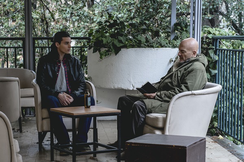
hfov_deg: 23.9
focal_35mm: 85
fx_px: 576
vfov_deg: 16.1
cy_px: 81
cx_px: 122
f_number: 5.6
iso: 1600
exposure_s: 1/50
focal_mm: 85
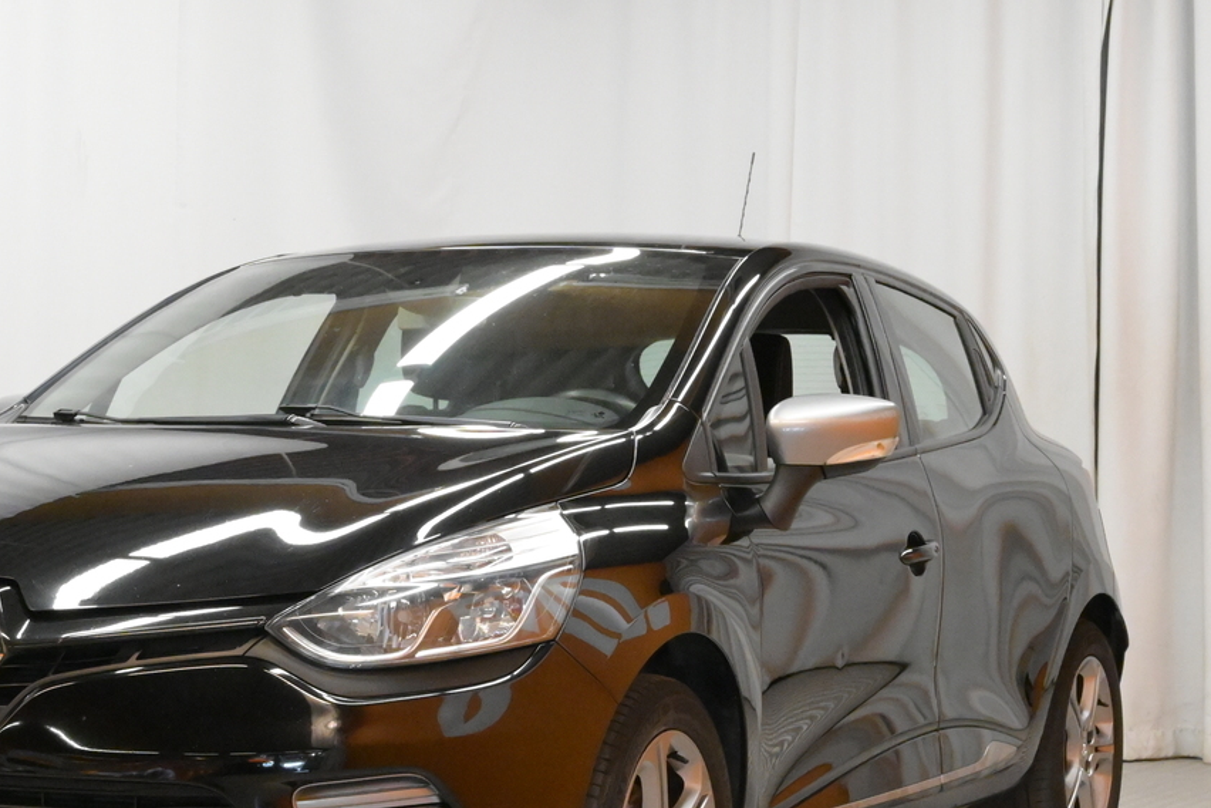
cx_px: 397
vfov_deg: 14.1
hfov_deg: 20.9
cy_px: 560
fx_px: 3263
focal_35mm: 97
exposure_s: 1/200
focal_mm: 34
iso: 6400
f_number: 7.1
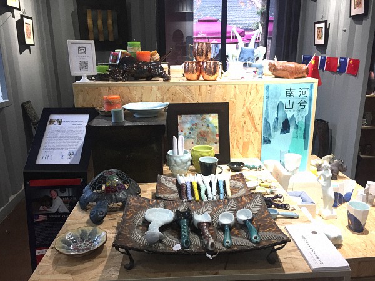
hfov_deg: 61.7
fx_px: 314
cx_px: 188
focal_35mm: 29
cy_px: 140
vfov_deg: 48.2
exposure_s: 1/33
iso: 50
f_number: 2.2
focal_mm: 4.15
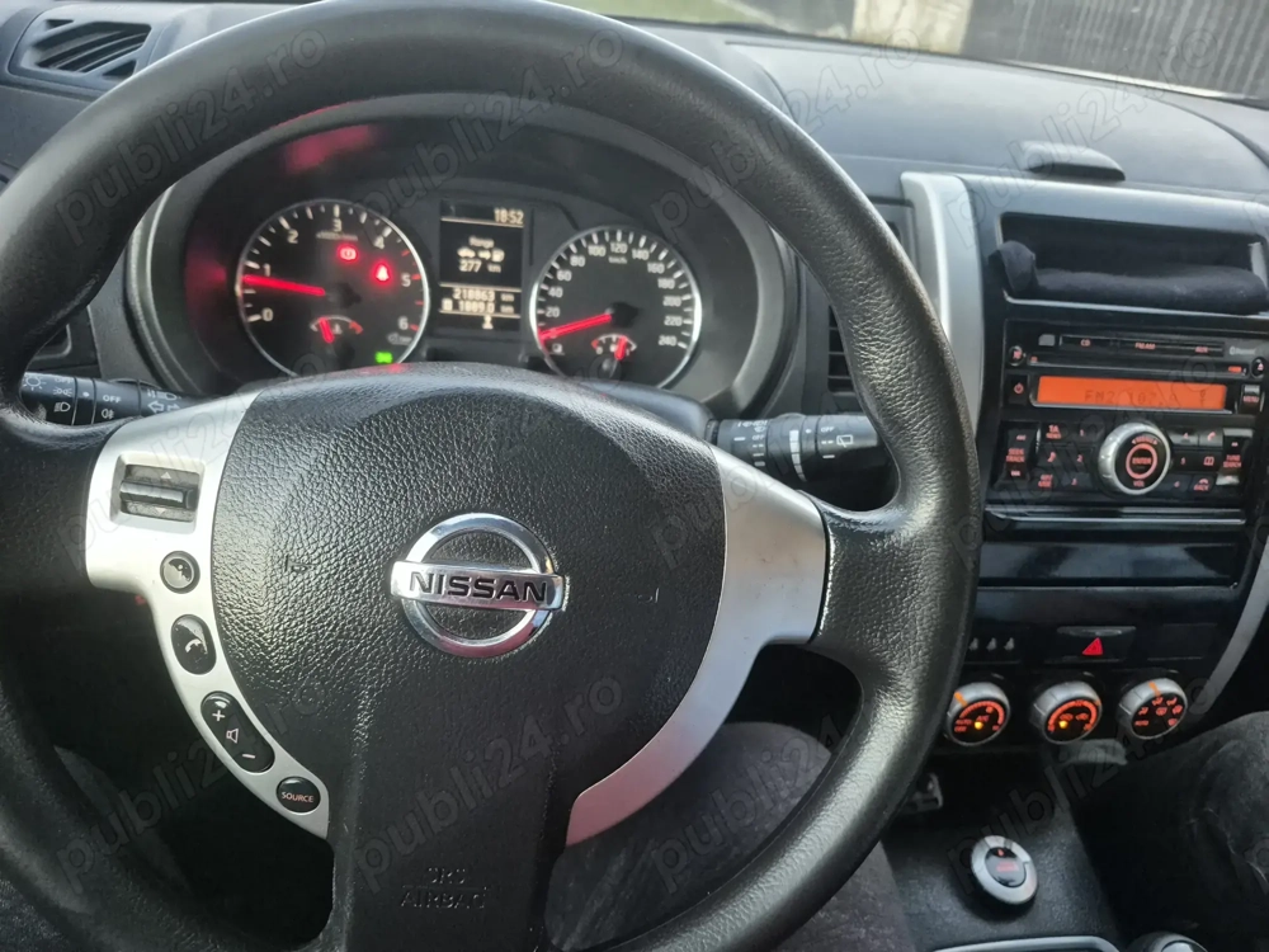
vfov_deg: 58.9
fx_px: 843
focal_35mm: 23
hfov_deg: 73.9
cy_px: 476
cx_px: 634
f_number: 1.8
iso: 2000
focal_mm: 5.4
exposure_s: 1/100
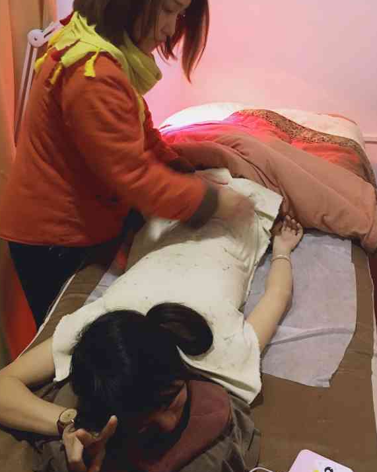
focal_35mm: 37
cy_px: 197
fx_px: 516
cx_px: 168
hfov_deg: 40.1
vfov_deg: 48.9
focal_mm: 4.15
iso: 100
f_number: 2.2
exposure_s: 1/8
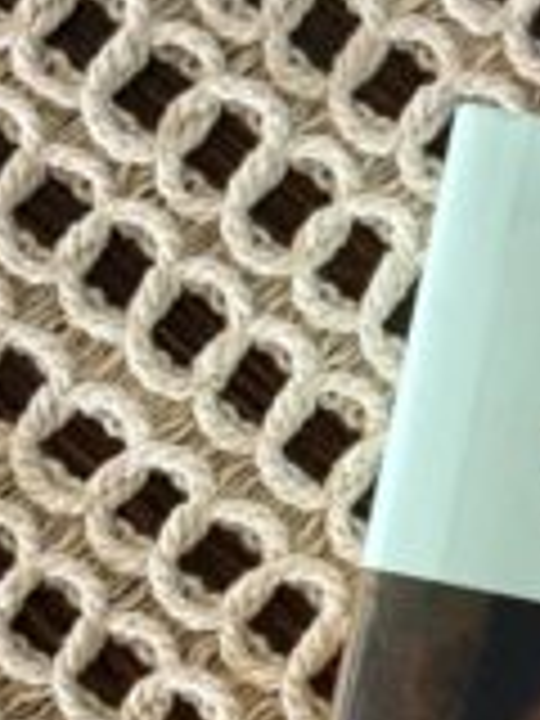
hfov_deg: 8.9
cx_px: 778
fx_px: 3411
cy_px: 686
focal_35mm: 164
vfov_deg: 11.9
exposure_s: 1/60
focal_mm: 6.76
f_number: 1.78
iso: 250
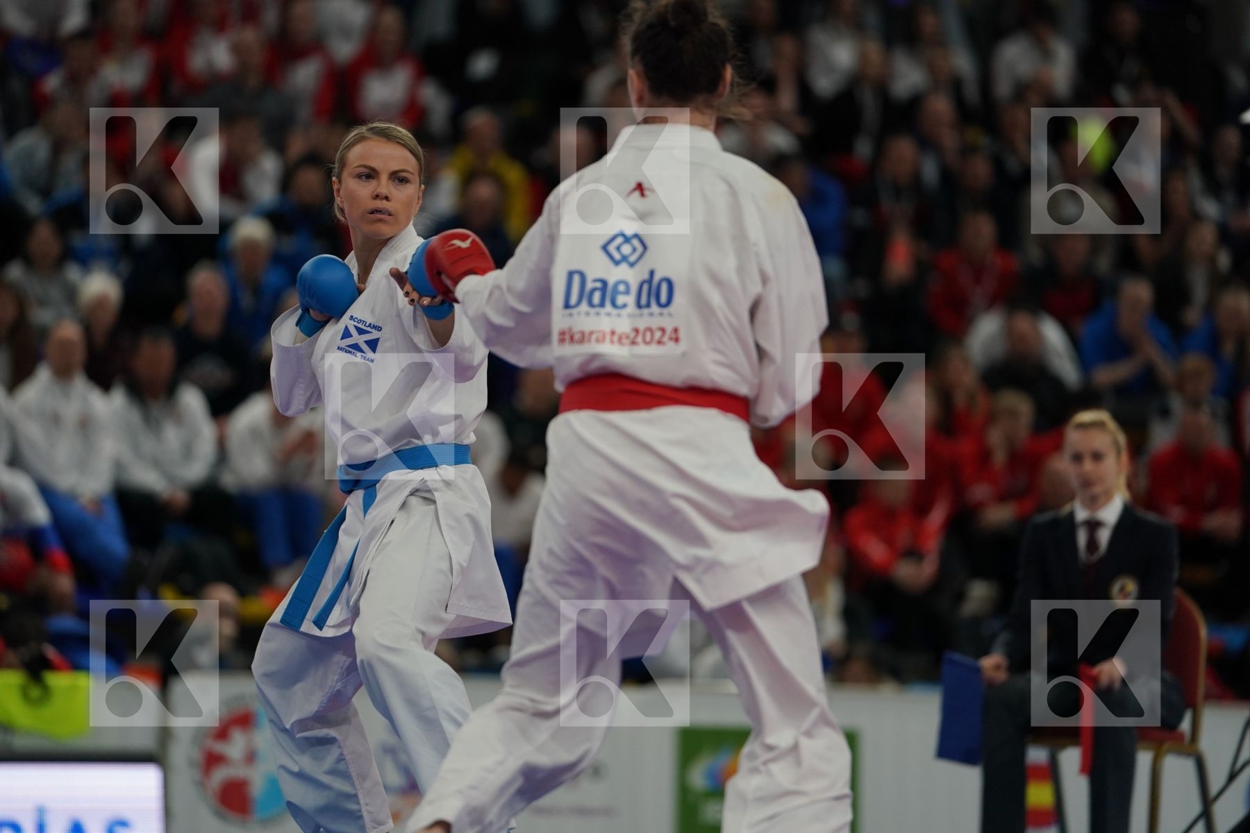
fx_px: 6944
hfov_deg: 10.3
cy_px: 416
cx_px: 625
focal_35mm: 200
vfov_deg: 6.9
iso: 1000
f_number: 2.8
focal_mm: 200
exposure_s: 1/1000
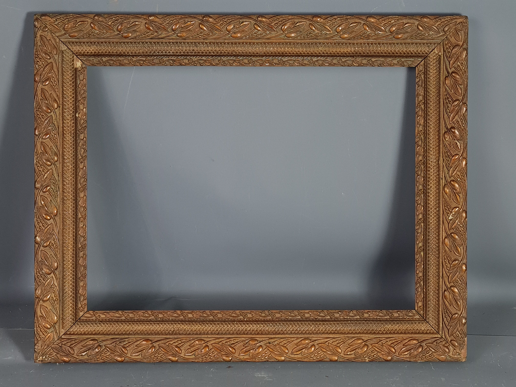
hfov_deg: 67.3
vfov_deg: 53.1
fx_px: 388
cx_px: 258
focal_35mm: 26
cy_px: 194
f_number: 1.8
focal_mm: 5.4
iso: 64
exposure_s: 1/50
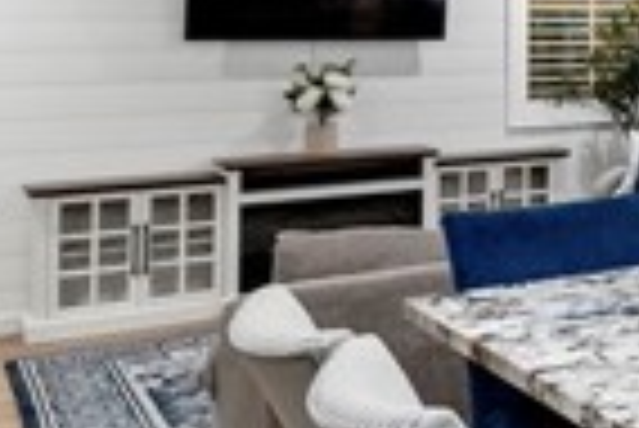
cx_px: 1148
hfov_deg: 21.3
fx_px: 1119
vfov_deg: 21.3
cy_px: 65
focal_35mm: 63
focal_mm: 14
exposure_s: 1/160
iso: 1250
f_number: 3.2
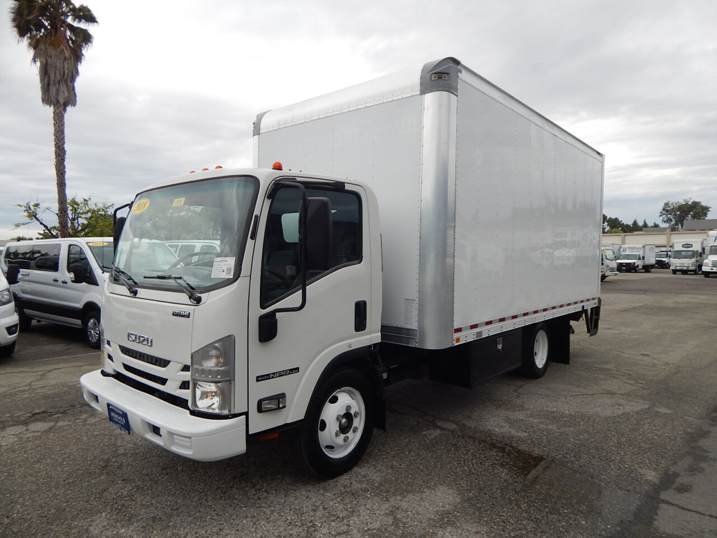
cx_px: 358
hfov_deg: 76.4
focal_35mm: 22
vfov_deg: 61.1
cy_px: 269
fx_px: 456
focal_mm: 4
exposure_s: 1/800
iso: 125
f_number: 3
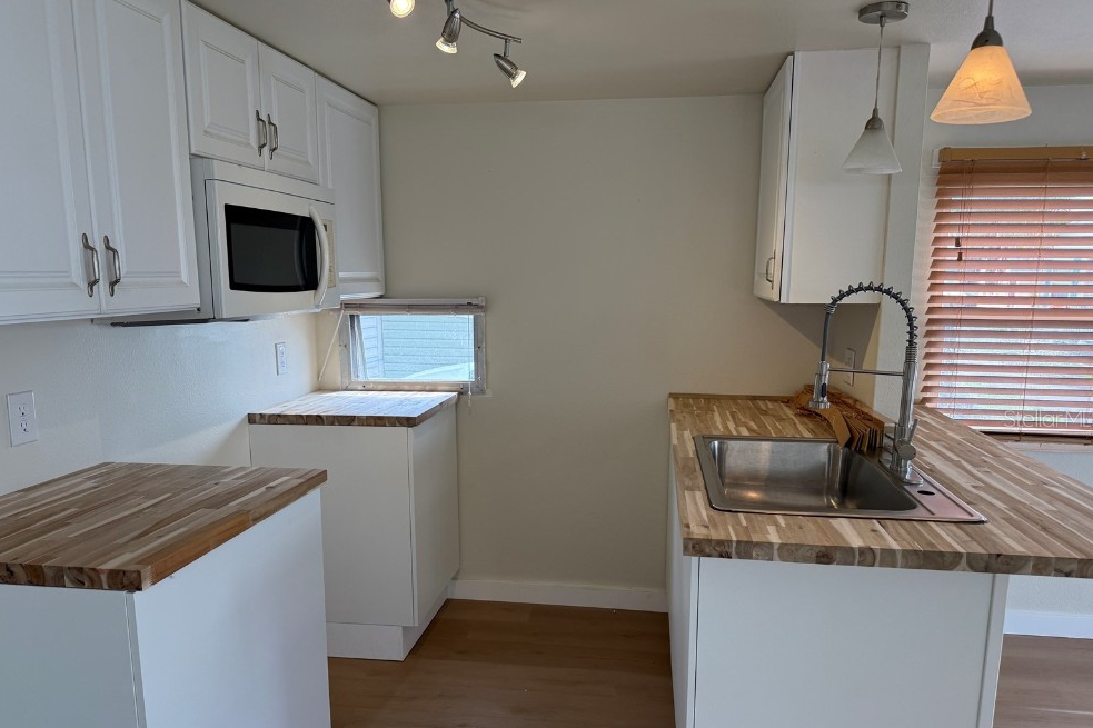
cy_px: 418
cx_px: 539
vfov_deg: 49.4
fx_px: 789
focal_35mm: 26
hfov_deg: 69.4
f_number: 1.78
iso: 100
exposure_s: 1/260
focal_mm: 6.76
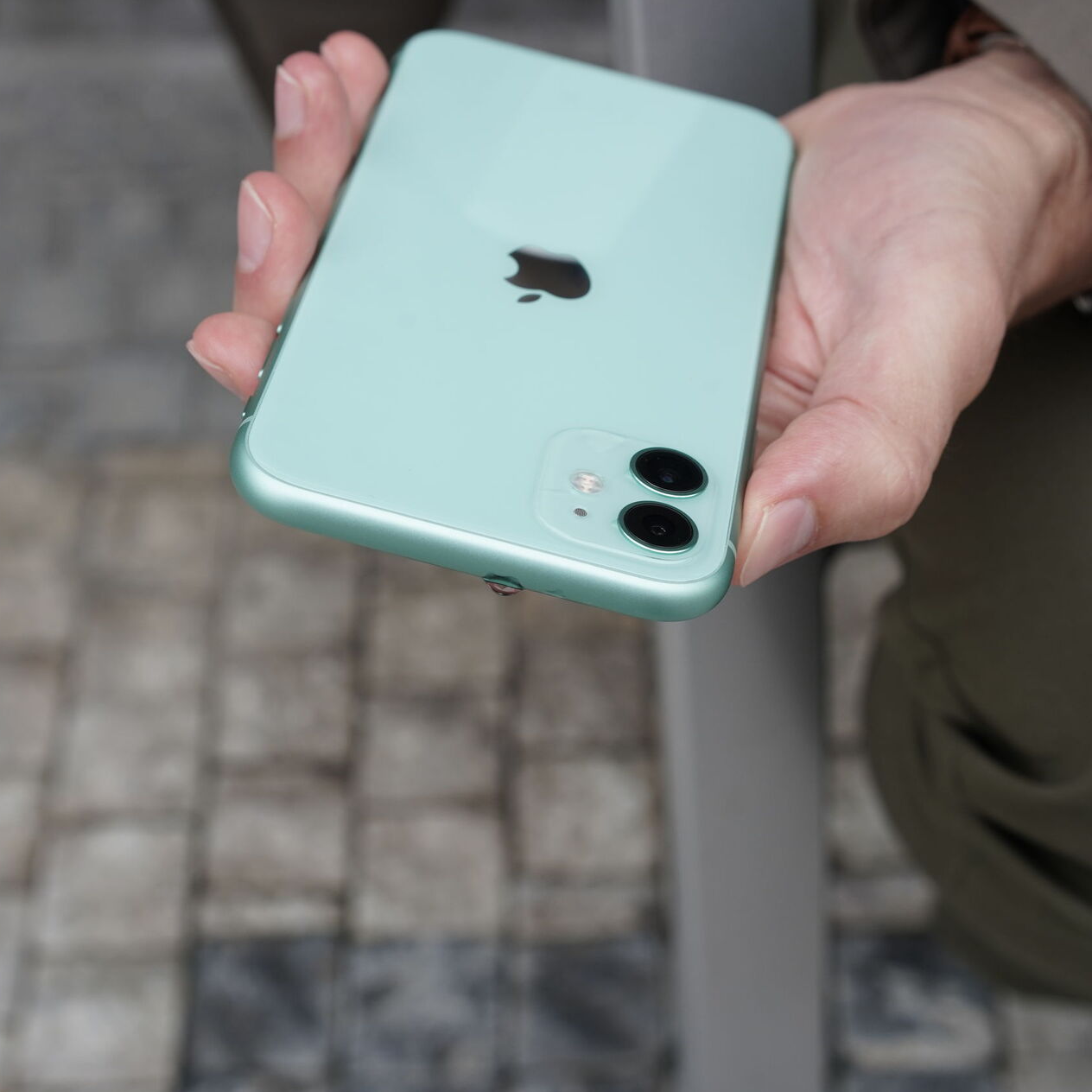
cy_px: 550
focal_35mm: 71
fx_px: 2534
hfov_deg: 24.3
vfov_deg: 24.3
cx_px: 512
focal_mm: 55
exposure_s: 1/250
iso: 400
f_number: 7.1
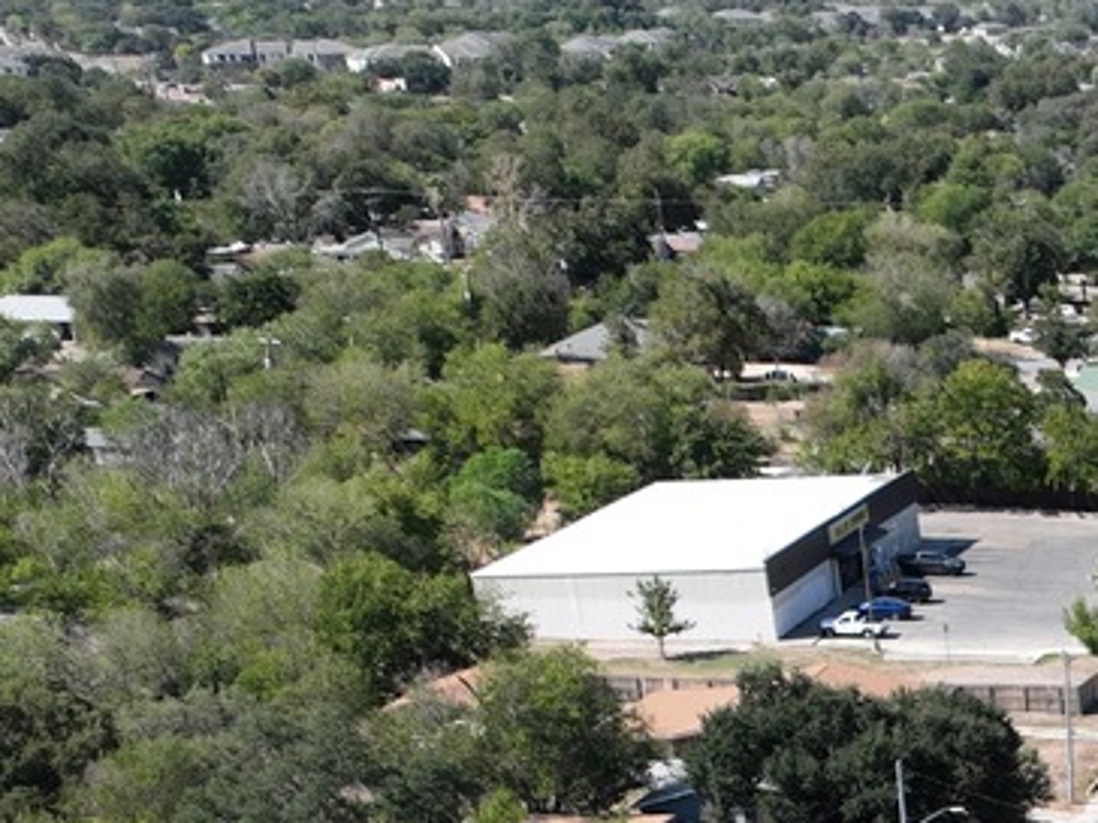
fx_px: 3013
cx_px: 1703
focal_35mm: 95
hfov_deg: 18.1
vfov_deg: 13.5
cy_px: 1619
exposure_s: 1/1250
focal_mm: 12.29
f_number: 2.8
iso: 100
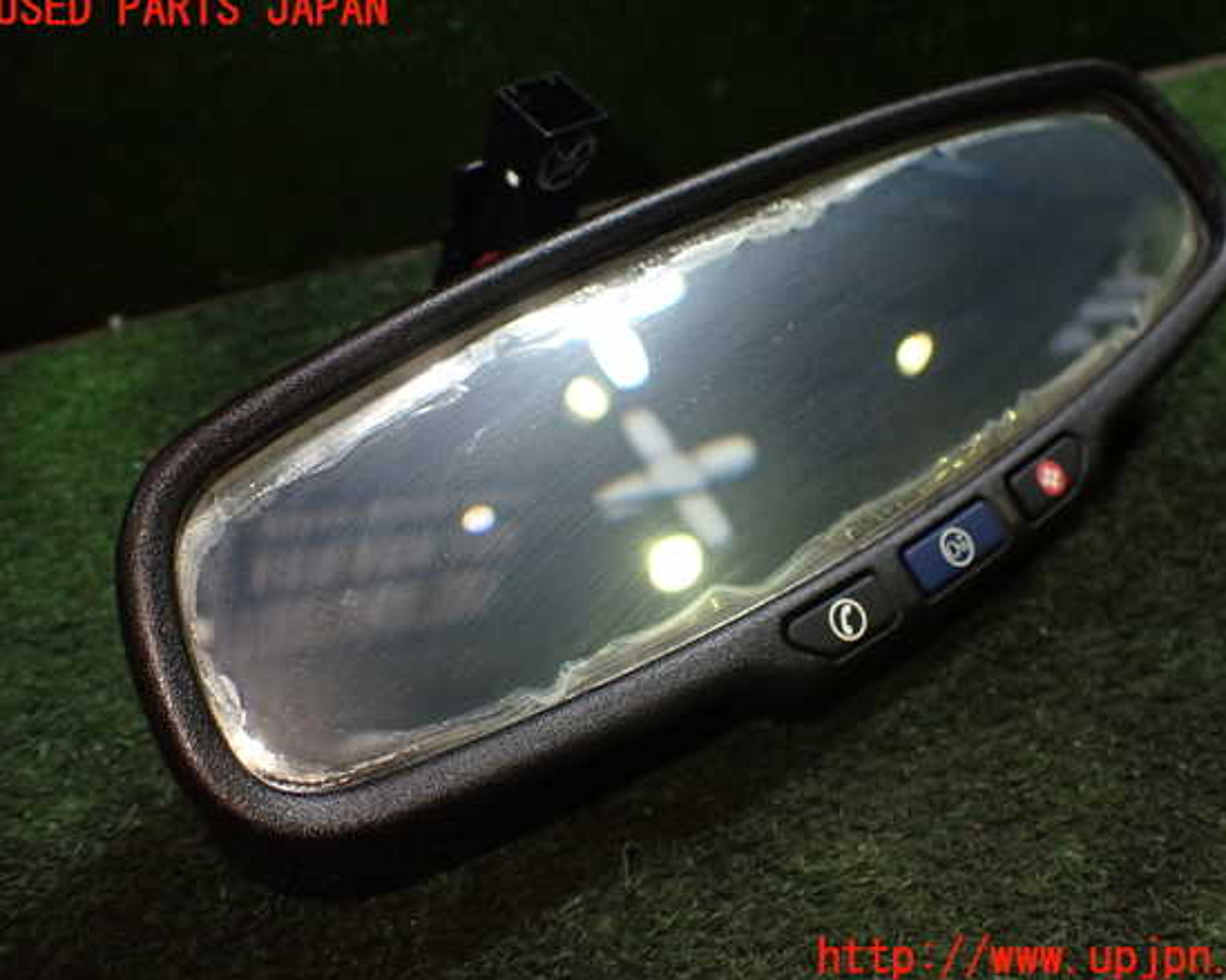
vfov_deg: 45.8
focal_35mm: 32
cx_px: 652
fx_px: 1161
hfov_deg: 55.6
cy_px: 484
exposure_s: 1/125
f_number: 2.3
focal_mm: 5.4
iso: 400
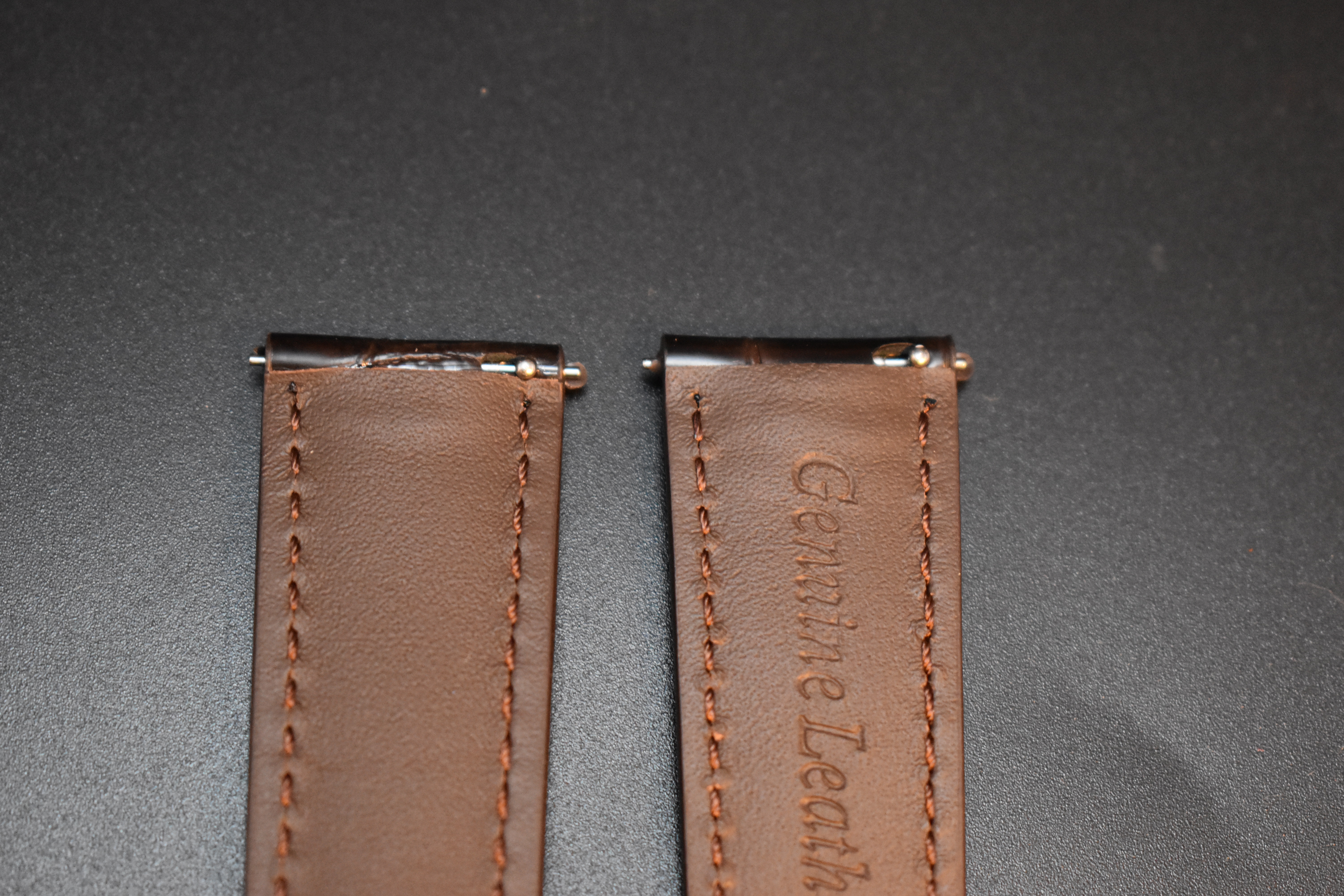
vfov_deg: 16.6
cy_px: 448
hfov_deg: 24.6
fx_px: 3080
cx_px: 672
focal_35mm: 82
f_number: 5.6
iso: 3200
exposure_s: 1/125
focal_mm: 55
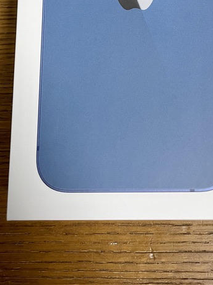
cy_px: 2
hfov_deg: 25.1
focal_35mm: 58
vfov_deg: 30.9
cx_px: 143
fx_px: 476
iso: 160
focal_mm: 4.2
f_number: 1.6
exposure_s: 1/60
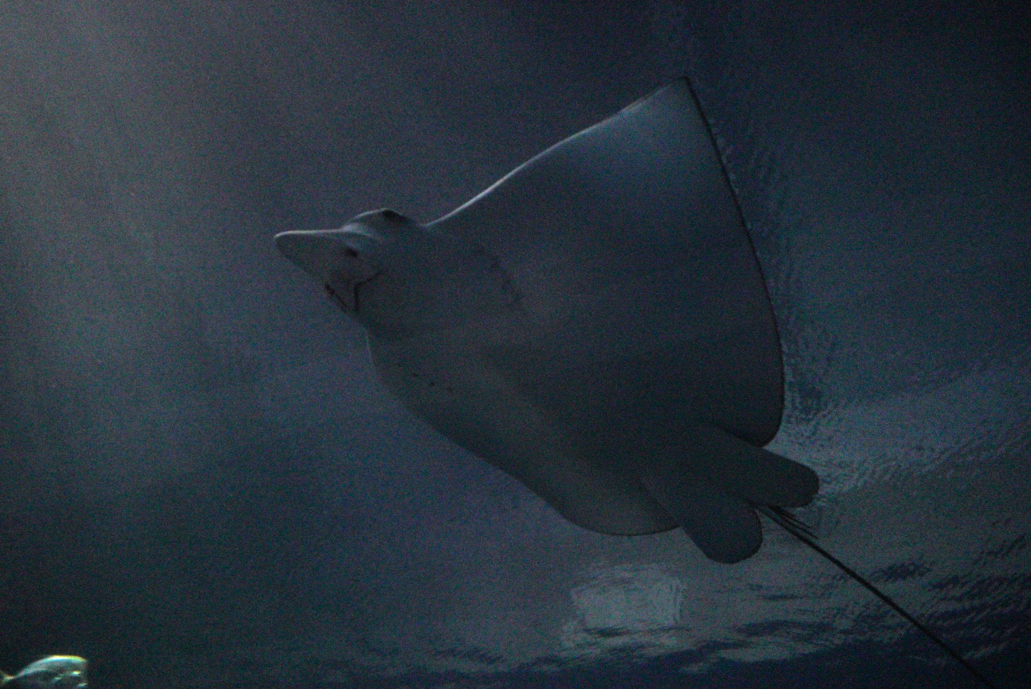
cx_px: 516
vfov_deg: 43.7
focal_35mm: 30
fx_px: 860
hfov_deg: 61.9
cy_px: 344
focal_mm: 20
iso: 8000
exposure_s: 1/161
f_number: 5.6
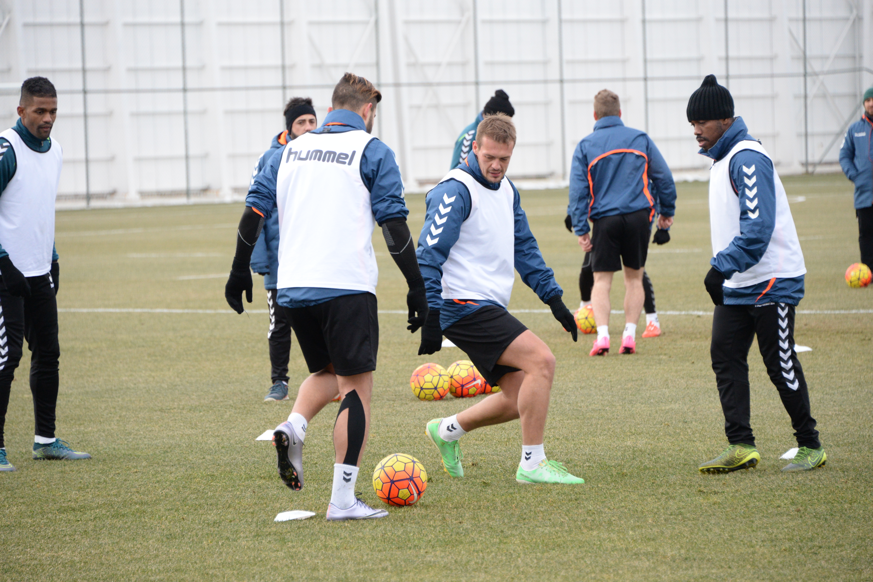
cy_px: 291
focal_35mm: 200
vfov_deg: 6.9
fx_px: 4850
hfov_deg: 10.3
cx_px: 436
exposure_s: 1/1000
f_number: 5.6
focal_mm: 200
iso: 2500
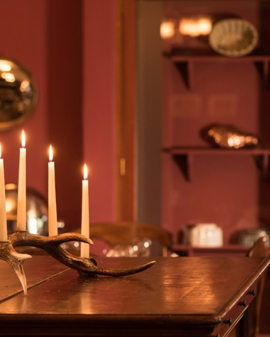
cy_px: 178
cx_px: 20
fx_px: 1956
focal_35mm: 196
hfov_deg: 7.9
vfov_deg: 9.8
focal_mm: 105
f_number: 4.5
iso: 250
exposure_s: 1/8
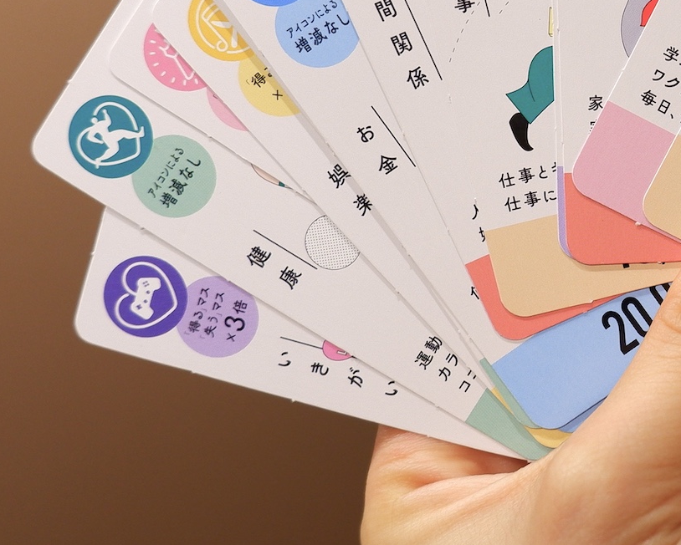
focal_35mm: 53
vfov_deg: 28.3
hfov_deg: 31.1
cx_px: 766
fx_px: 1069
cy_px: 148
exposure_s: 1/25
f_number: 3.5
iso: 400
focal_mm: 15
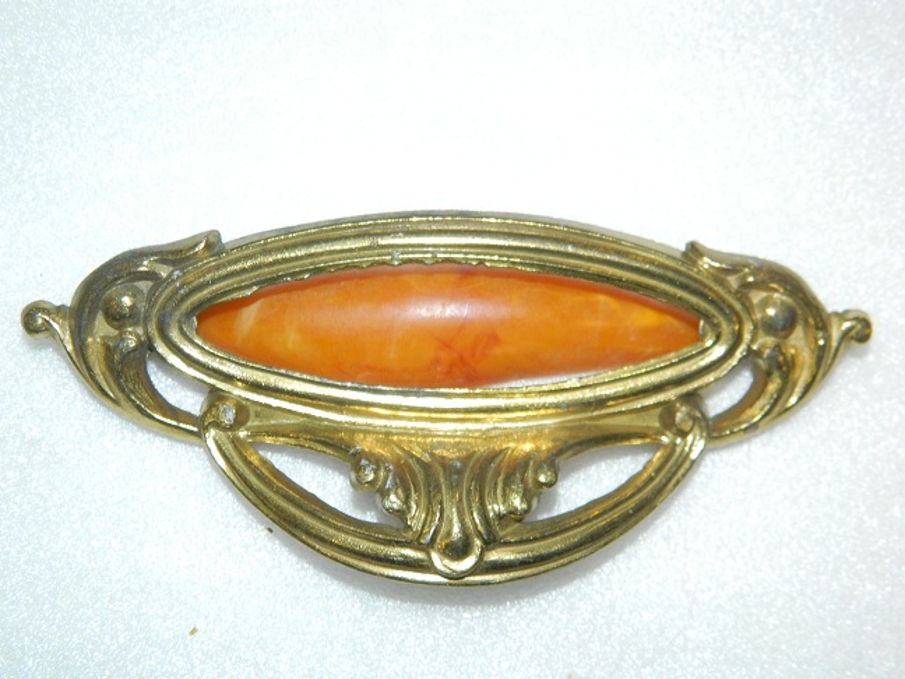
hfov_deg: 40.4
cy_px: 340
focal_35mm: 47
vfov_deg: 30.9
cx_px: 452
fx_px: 1229
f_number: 3.6
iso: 200
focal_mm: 8.4
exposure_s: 1/30
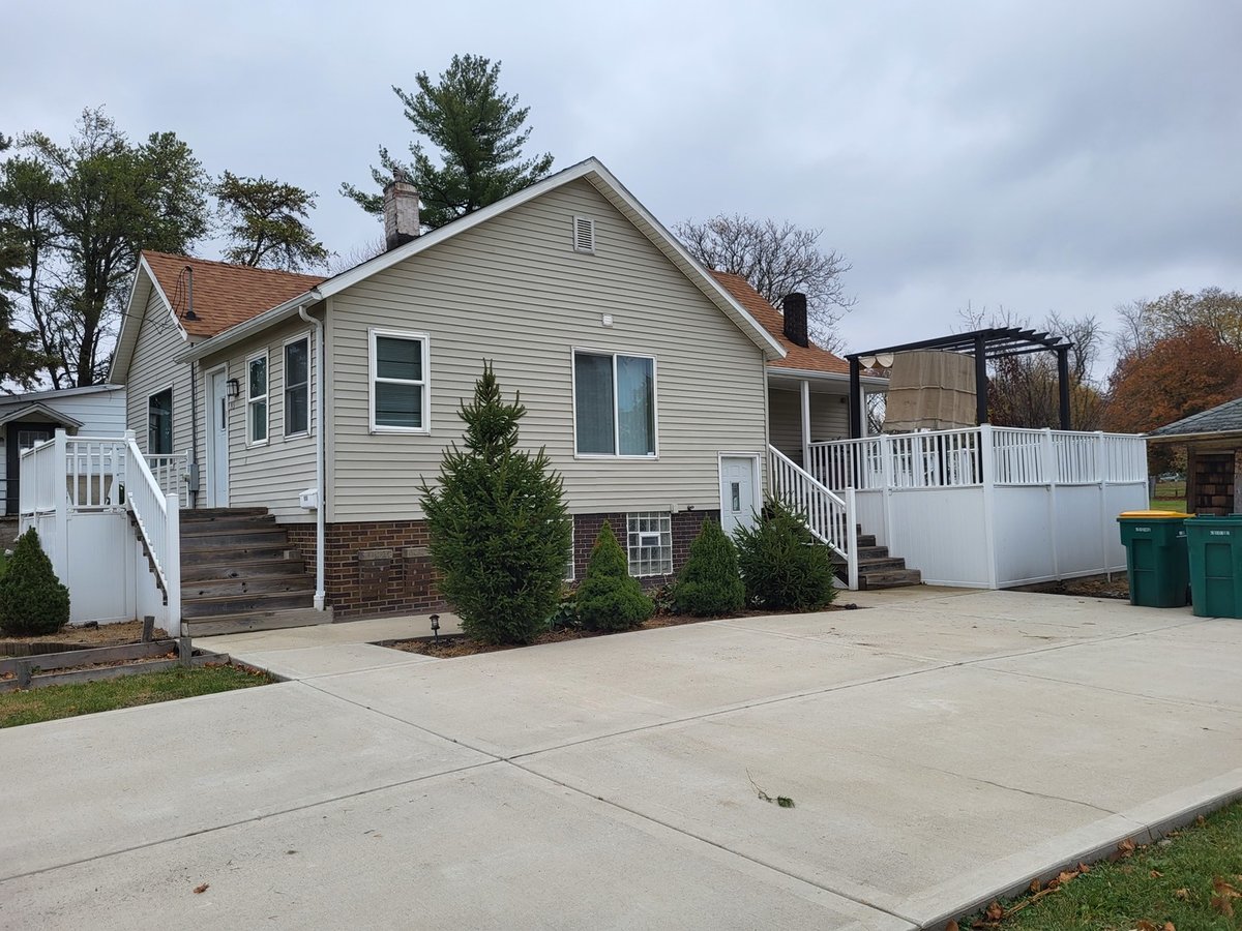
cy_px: 466
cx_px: 621
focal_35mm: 26
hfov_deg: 67.3
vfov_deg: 53.1
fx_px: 933
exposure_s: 1/619
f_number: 1.8
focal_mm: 5.4
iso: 40
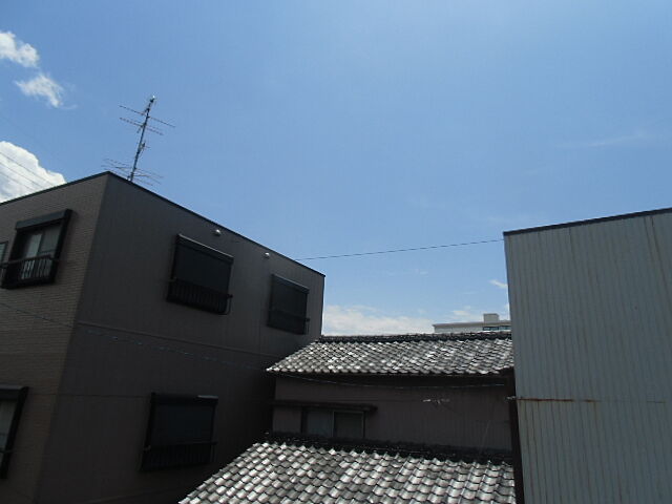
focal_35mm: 24
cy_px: 252
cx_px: 336
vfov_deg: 56.8
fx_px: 466
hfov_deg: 71.6
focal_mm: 4.24
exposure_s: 1/250
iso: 64
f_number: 7.9
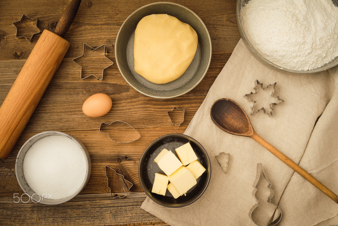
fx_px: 517
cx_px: 169
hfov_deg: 36.2
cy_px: 113
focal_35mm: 55
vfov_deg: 24.6
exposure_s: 1/125
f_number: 8
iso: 100
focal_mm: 55
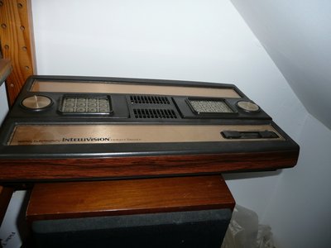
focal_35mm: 28
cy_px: 124
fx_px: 268
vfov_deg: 49.7
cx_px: 166
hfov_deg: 63.4
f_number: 3.3
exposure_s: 1/30
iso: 100
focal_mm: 4.6
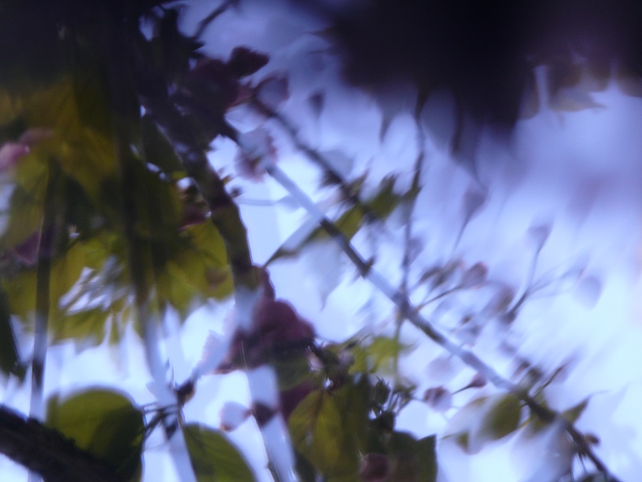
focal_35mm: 312
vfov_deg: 4.8
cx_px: 321
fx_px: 5786
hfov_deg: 6.4
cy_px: 241
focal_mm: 59
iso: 100
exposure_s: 1/15
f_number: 5.6
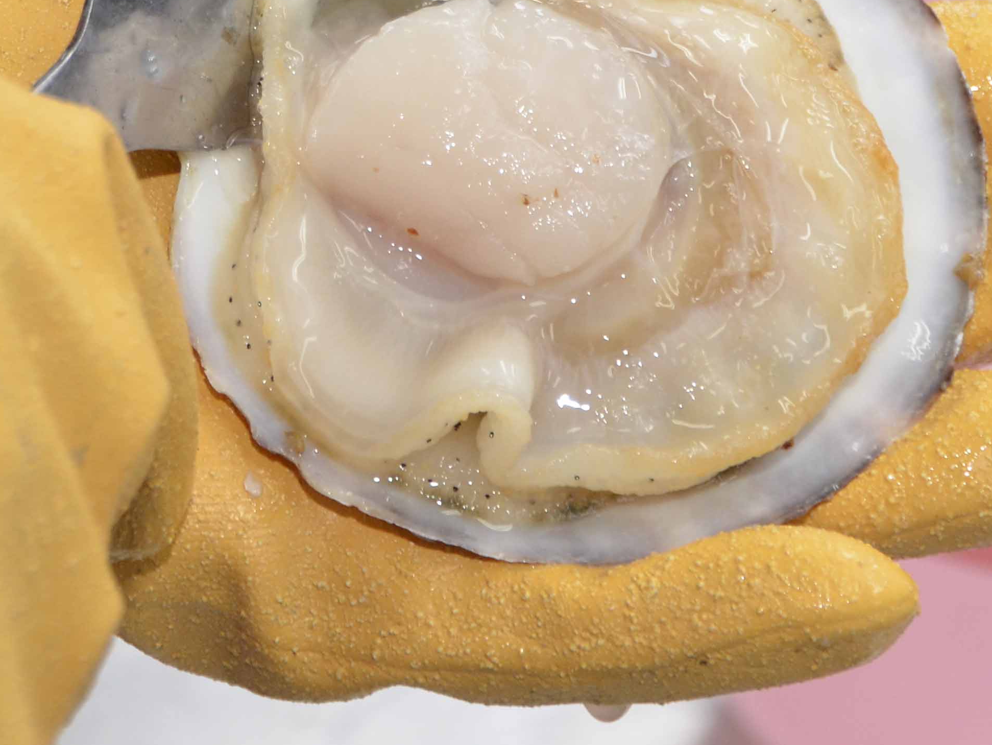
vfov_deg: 5.7
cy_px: 193
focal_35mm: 261
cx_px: 337
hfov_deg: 7.6
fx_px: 7480
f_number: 5.6
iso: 800
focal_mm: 70
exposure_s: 1/160
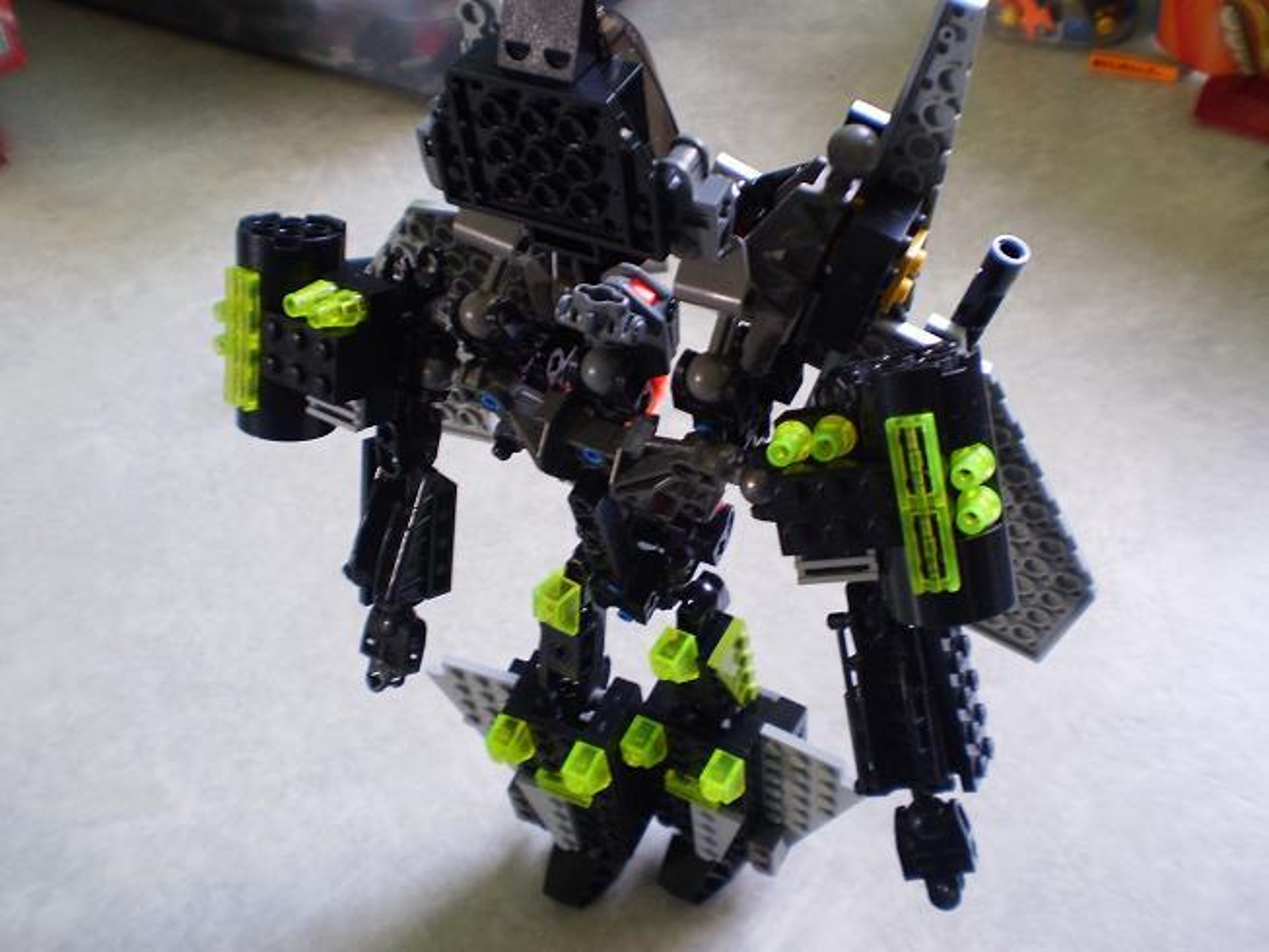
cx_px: 634
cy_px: 476
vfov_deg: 39.7
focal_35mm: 36
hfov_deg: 51.3
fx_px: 1320
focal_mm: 6.3
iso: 125
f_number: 3.1
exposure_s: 1/8
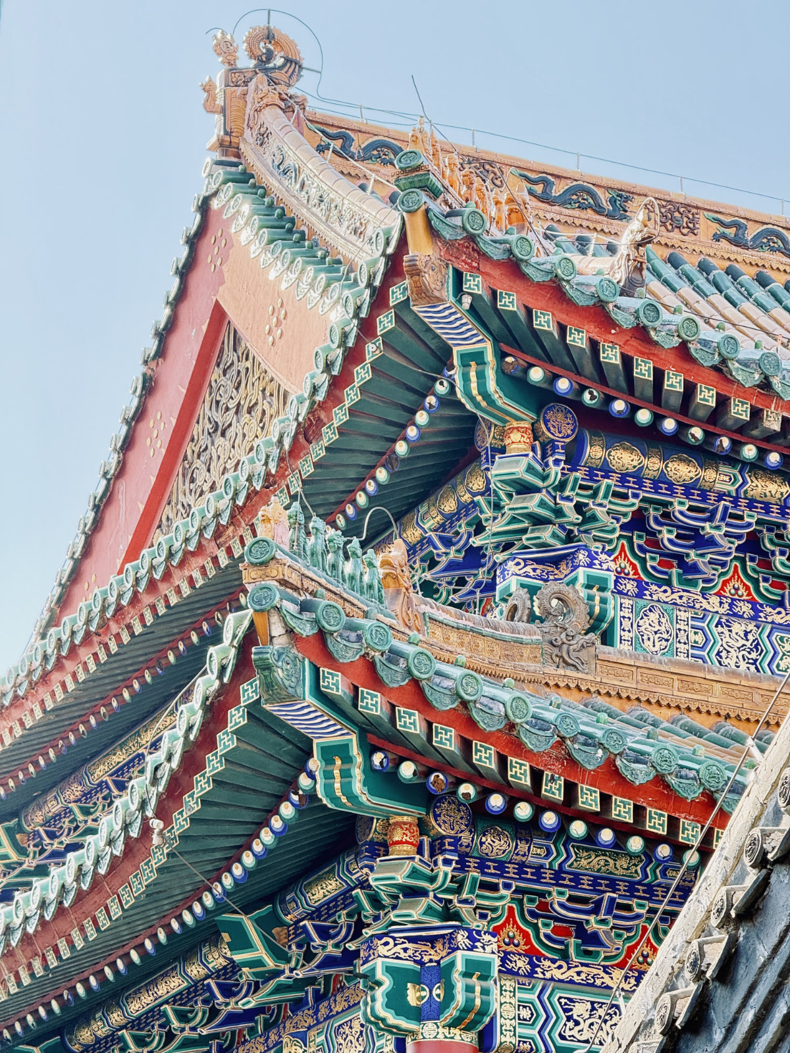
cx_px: 395
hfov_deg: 12.3
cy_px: 526
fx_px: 3651
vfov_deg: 16.4
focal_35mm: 120
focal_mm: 15.7
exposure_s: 1/111
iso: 64
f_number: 2.8
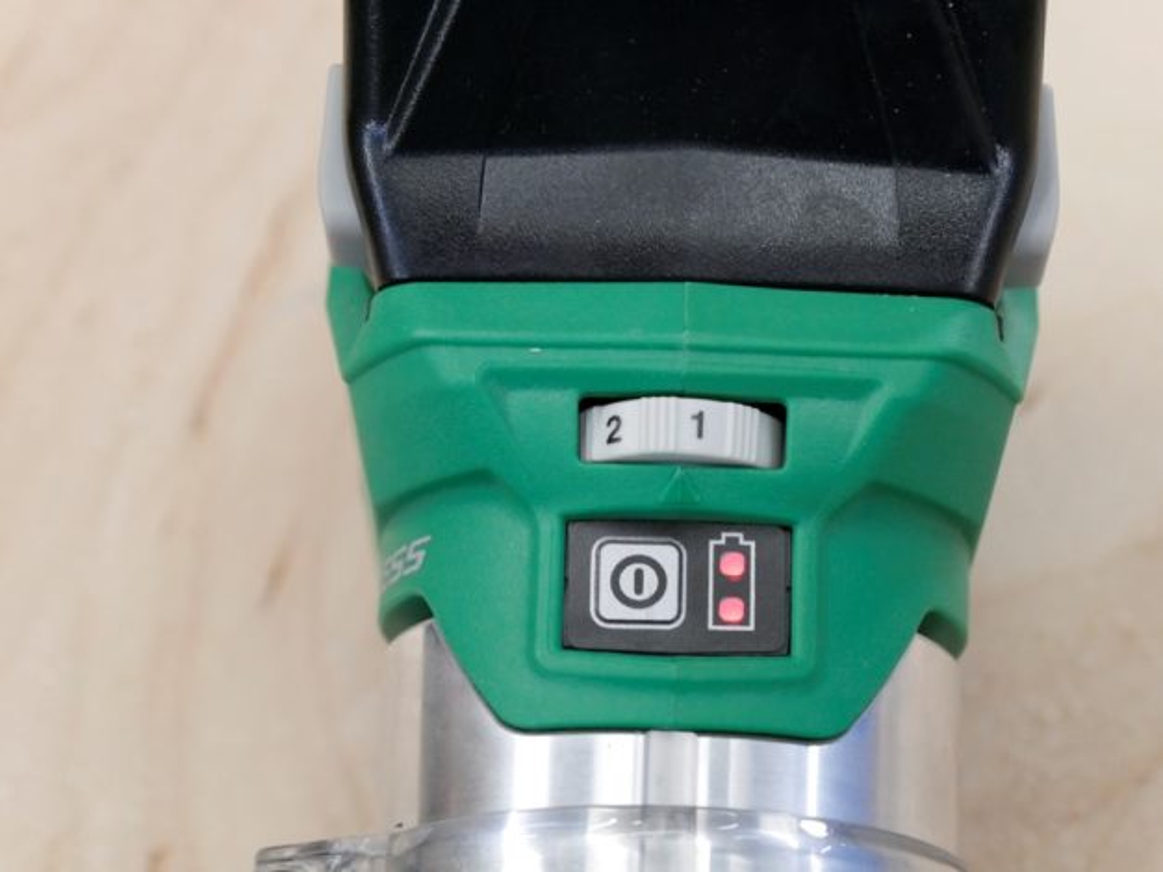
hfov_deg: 16.2
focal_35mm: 122
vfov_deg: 12.1
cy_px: 436
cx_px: 582
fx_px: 4098
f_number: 5.2
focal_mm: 61
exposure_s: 1/160
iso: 2500
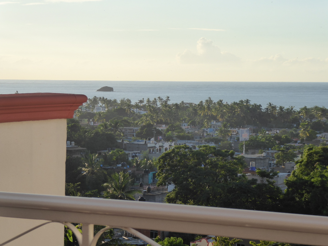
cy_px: 123
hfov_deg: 16.8
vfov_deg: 12.7
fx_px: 1109
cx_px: 164
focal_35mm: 117
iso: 160
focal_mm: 19
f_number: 5.1
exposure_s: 1/500
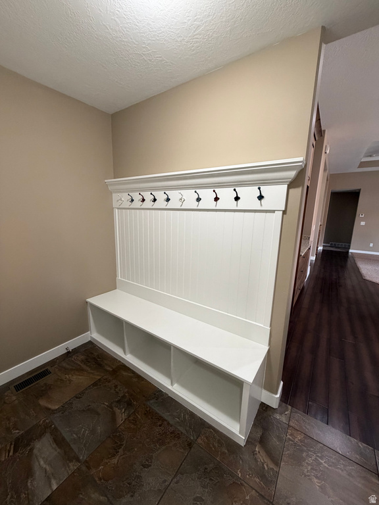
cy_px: 252
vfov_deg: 102.1
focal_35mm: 14
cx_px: 190
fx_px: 204
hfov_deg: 85.7
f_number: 2.2
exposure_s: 1/60
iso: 250
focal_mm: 2.22
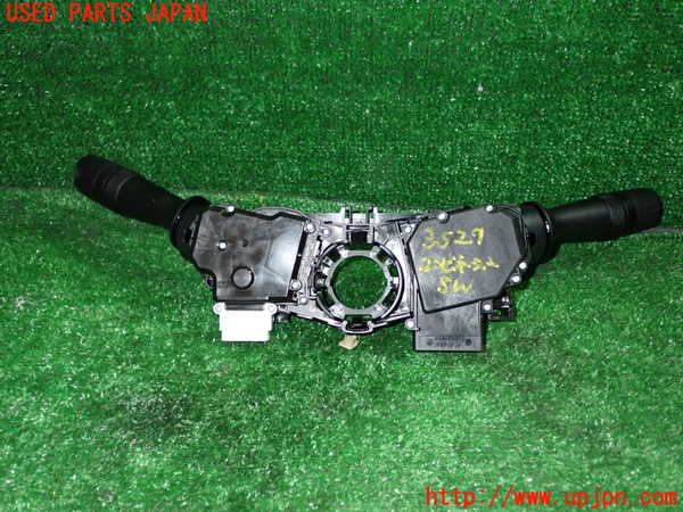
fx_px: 710
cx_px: 342
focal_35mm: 36
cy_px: 256
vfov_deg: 39.7
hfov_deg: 51.4
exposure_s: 1/40
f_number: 7.1
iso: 800
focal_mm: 6.37
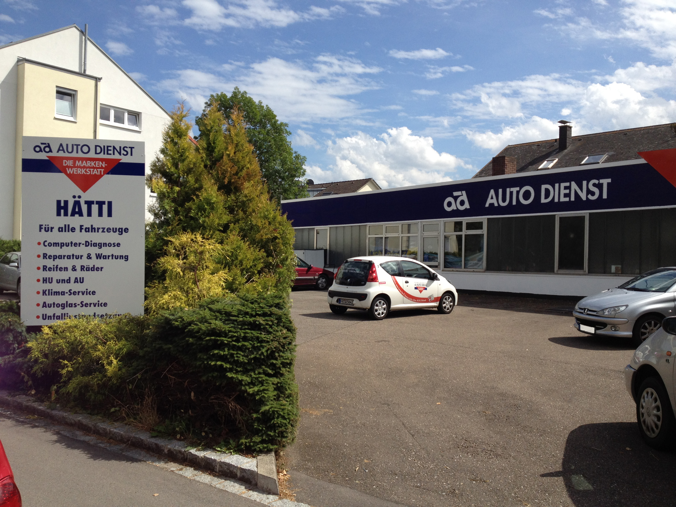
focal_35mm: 35
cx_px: 338
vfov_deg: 40.7
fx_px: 683
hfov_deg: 52.6
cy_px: 254
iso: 64
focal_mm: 4.28
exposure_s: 1/1972
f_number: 2.4
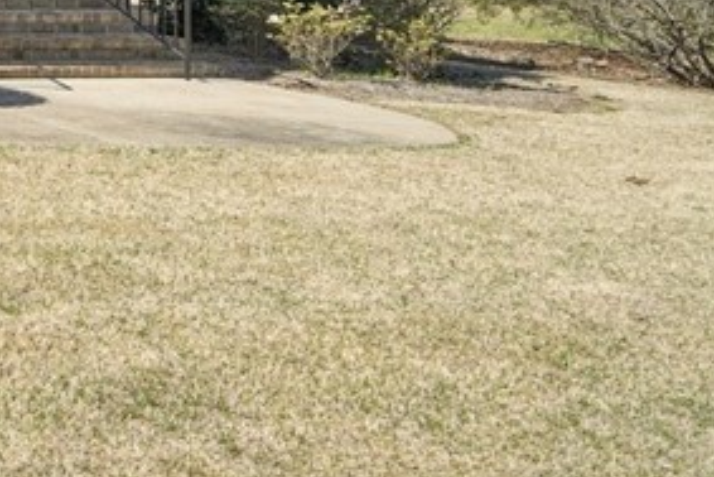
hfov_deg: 22.1
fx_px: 913
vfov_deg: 25.6
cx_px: -590
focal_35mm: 46
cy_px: -122
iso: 100
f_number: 8
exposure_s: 1/100
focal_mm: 12
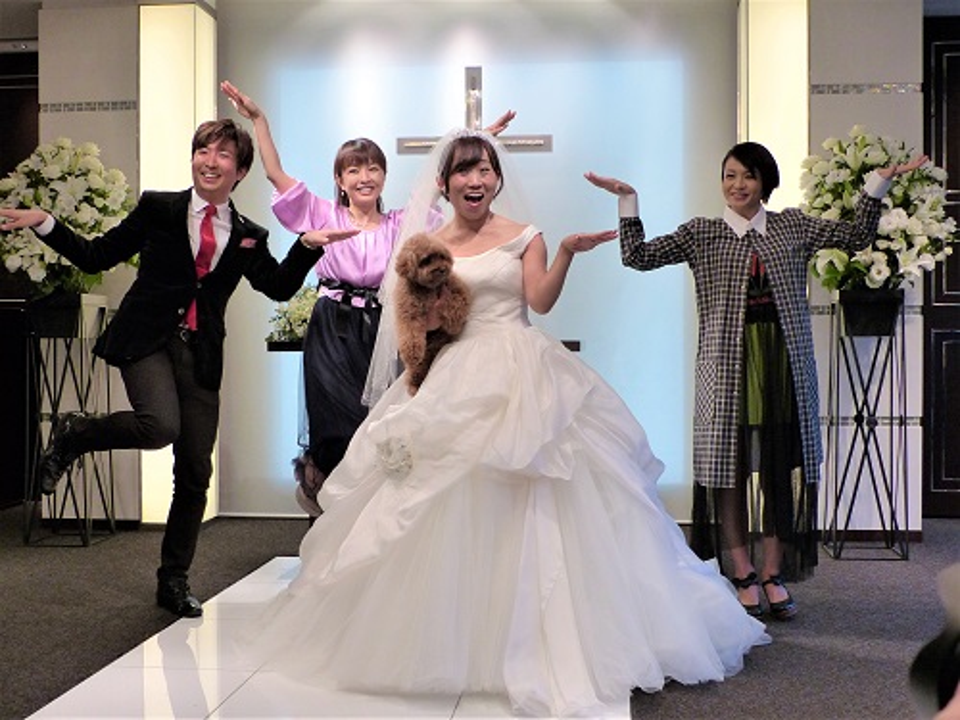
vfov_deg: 34.3
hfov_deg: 44.8
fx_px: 1165
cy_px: 360
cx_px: 480
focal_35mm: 42
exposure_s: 1/125
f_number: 2.8
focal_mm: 7.6
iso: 400
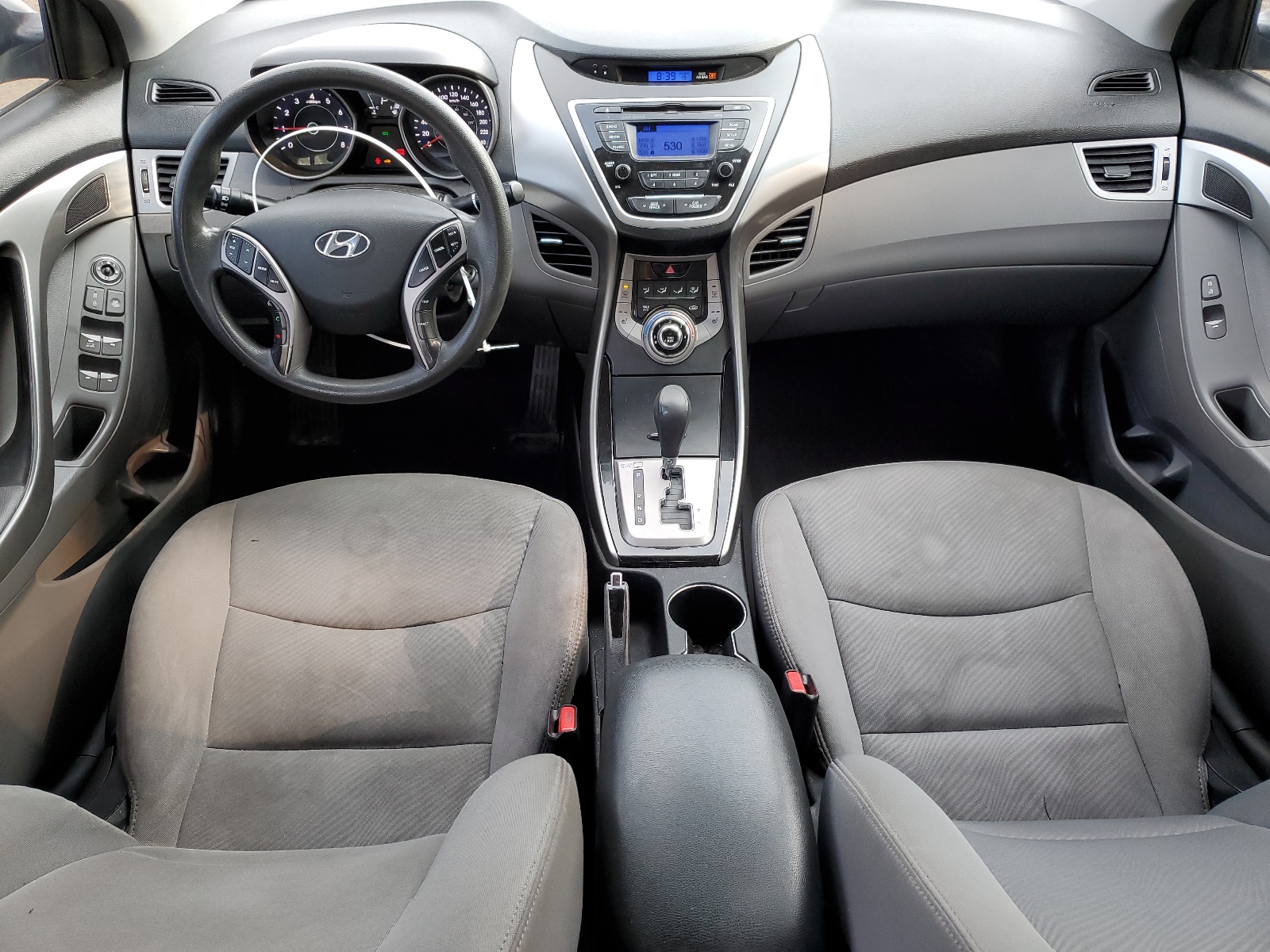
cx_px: 635
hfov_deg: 67.3
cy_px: 476
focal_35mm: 26
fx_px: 954
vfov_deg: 53.1
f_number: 1.5
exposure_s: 1/120
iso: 63
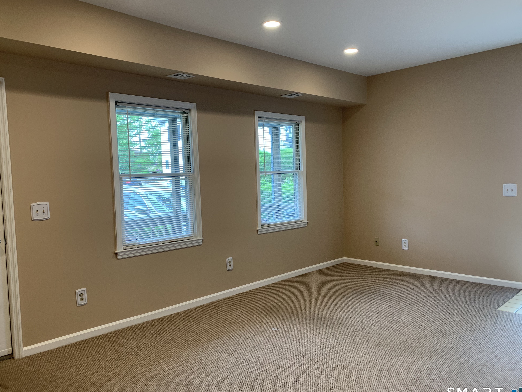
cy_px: 198
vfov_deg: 51.4
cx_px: 257
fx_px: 407
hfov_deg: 65.3
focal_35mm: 27
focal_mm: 4.25
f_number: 1.8
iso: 64
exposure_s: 1/60
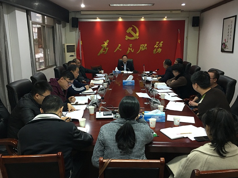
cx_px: 123
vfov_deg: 45.4
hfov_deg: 58.3
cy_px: 87
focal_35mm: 31
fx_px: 213
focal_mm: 4.15
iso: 80
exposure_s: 1/17
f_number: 2.2
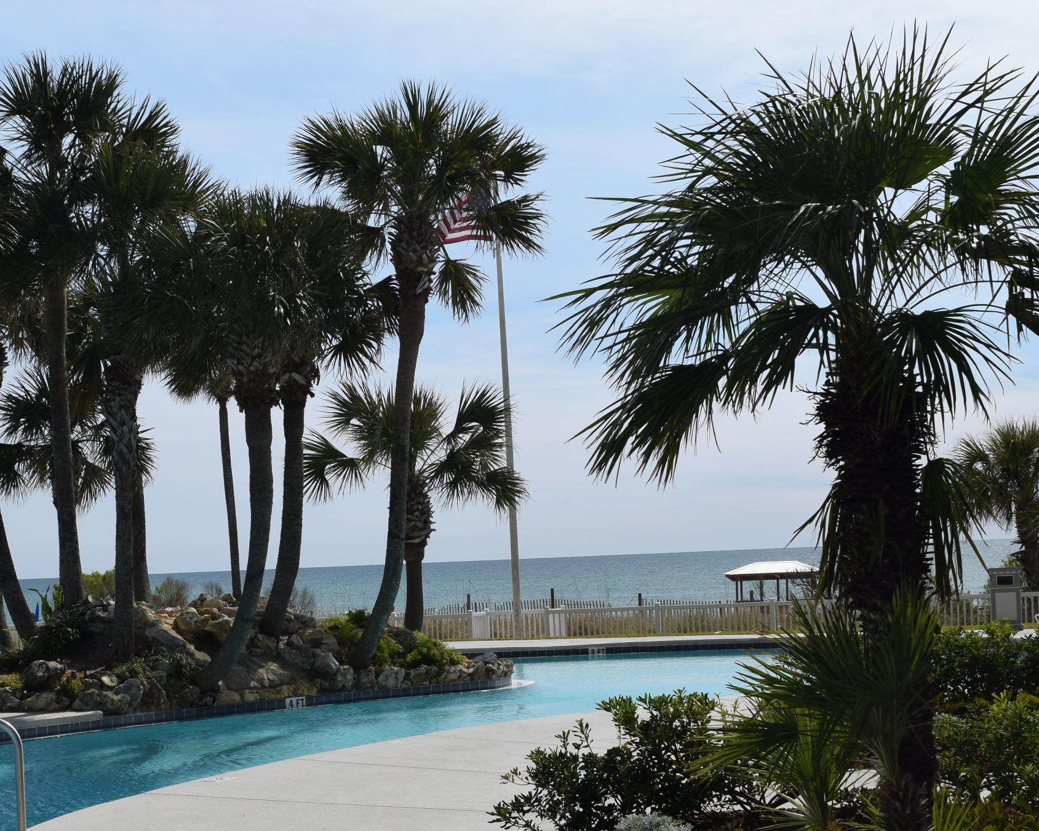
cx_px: 320
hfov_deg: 33.7
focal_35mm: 55
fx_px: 1691
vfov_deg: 27.5
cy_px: 534
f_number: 9
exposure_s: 1/320
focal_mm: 22
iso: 200
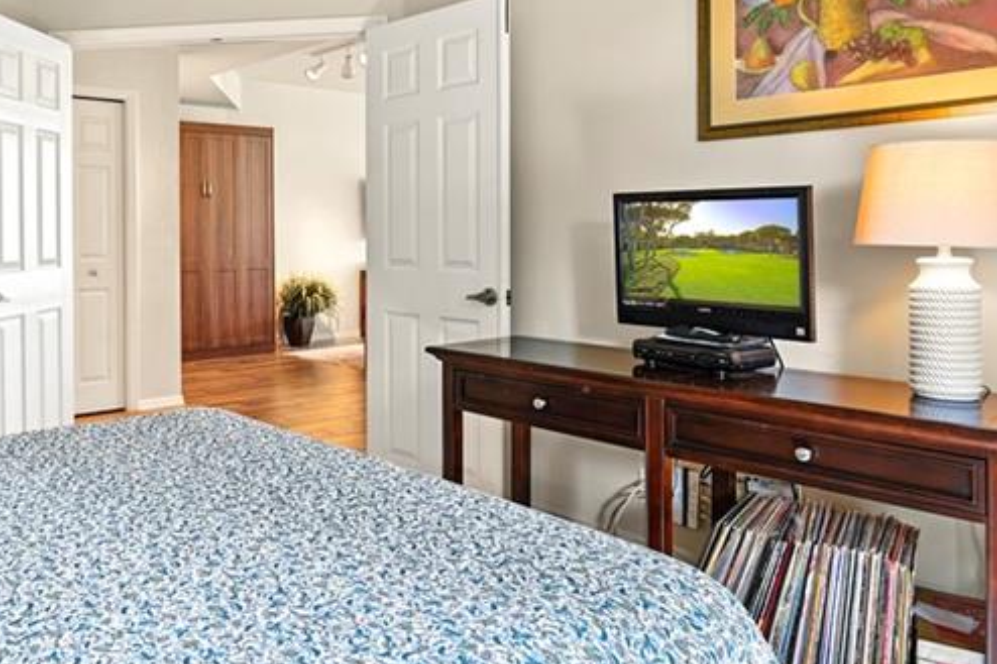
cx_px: 258
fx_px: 803
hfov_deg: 60.5
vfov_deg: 44.7
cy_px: 263
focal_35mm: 29
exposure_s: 5
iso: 100
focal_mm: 14
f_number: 8
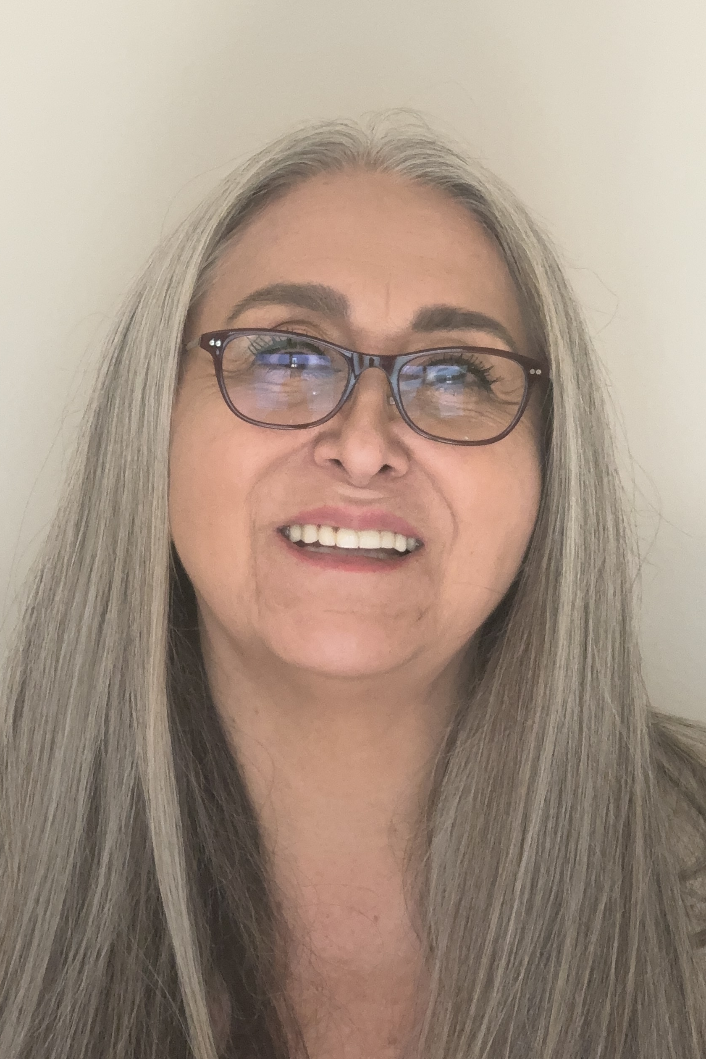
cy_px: 529
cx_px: 372
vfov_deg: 16.4
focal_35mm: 125
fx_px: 3676
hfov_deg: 11.0
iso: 100
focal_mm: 15.66
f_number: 2.8
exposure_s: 1/120
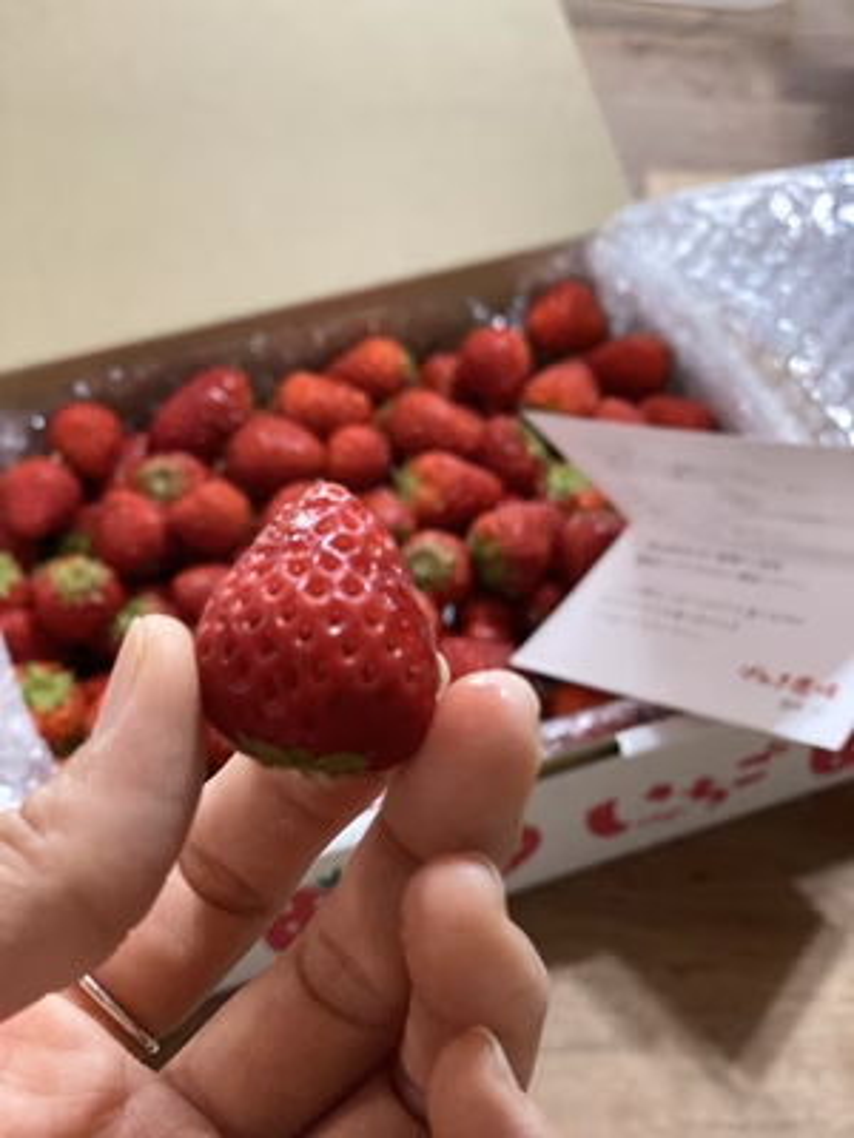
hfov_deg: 28.0
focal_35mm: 52
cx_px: 427
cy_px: 569
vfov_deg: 36.8
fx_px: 1710
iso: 200
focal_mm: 6
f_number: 2
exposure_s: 1/40
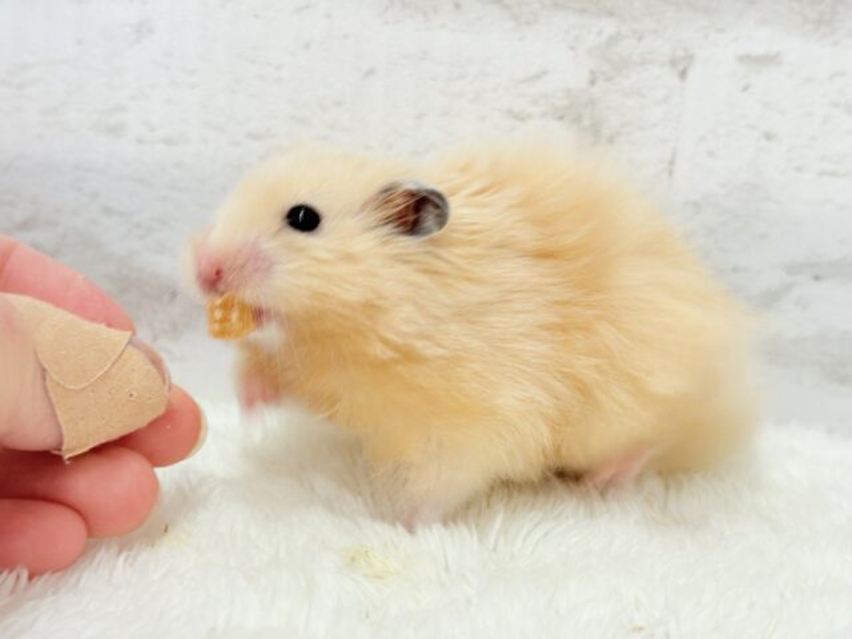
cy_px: 320
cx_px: 426
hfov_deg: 36.8
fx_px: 1280
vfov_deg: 28.0
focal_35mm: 52
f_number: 1.6
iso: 40
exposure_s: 1/50
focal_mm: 5.96
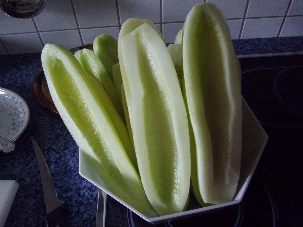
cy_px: 114
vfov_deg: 51.4
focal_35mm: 27
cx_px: 152
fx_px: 236
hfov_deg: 65.3
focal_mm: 4.9
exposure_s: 1/50
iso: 443
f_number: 3.2
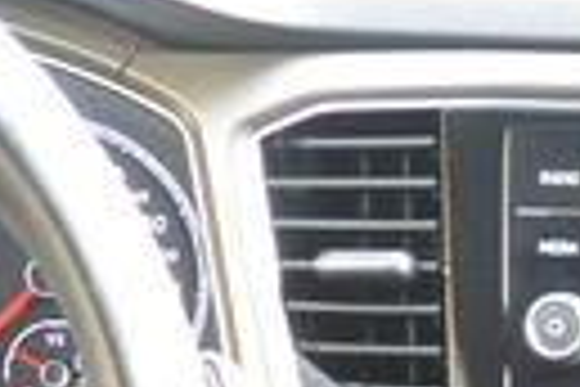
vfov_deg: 5.9
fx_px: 3464
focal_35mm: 215
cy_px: 1181
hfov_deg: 9.3
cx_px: 859
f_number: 3.5
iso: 560
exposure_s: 1/60
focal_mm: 10
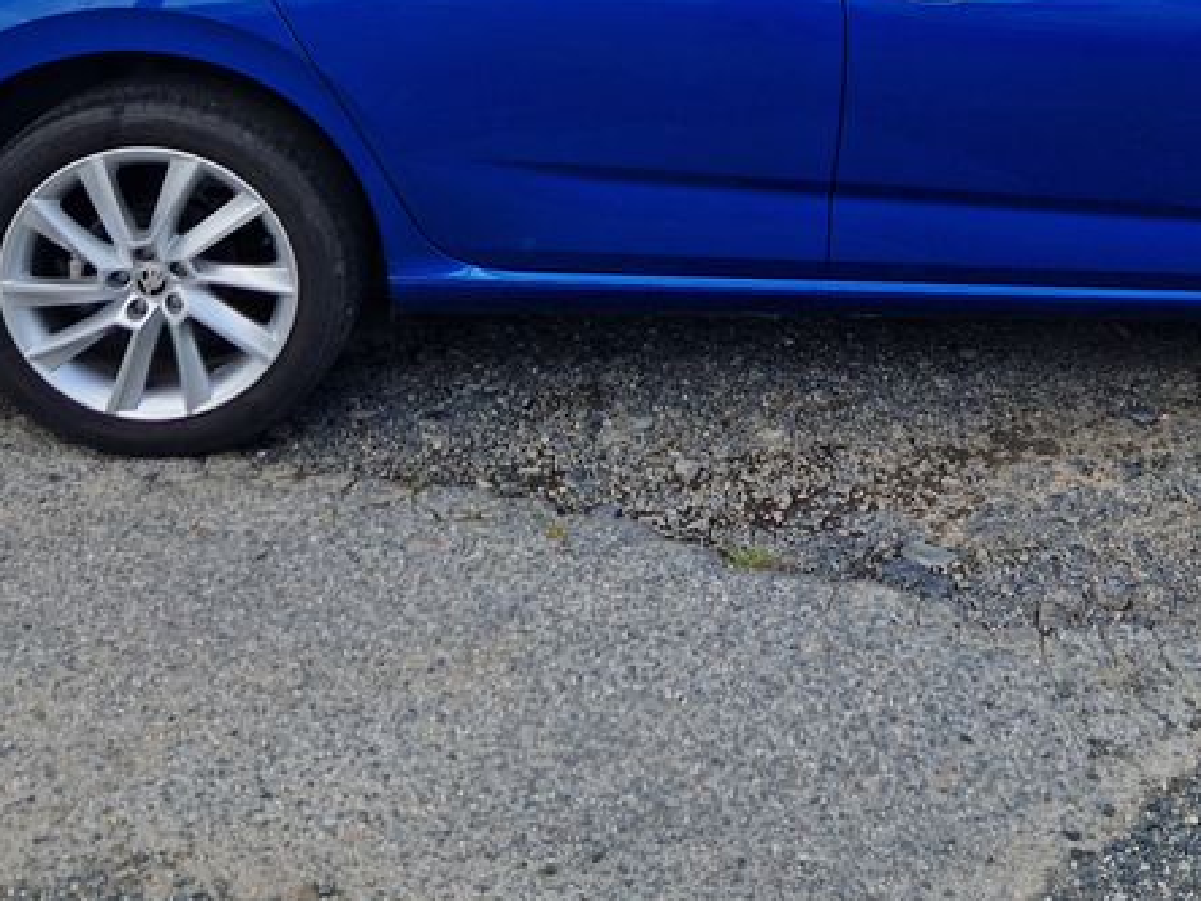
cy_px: -68
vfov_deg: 25.7
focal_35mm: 53
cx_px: 882
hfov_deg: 35.5
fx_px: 1839
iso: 50
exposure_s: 1/1040
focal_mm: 5.4
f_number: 1.8
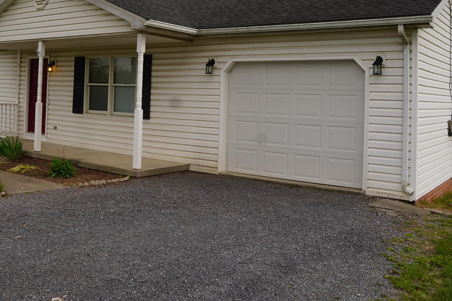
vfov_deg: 32.4
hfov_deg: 47.6
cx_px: 157
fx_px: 504
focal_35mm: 40
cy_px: 62
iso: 100
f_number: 5
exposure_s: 1/320
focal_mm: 25.1
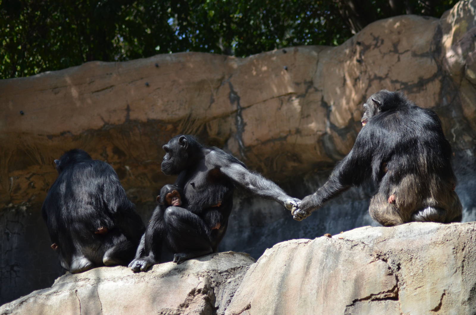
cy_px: 158
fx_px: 2296
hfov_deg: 11.8
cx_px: 238
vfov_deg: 7.9
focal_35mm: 174
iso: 400
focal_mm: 116
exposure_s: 1/1250
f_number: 4.5
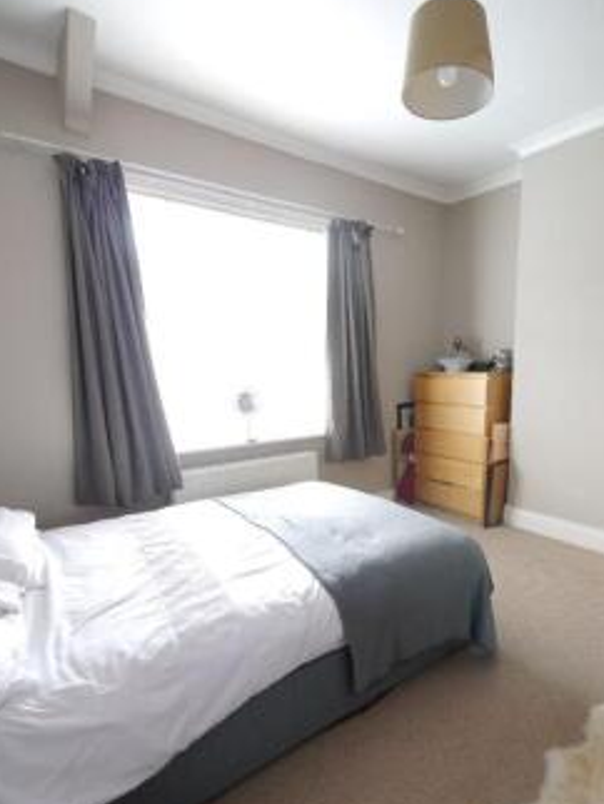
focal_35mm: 19
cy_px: 466
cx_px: 394
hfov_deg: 67.2
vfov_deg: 84.0
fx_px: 441
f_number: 4
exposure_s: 1/25
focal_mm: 7
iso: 800
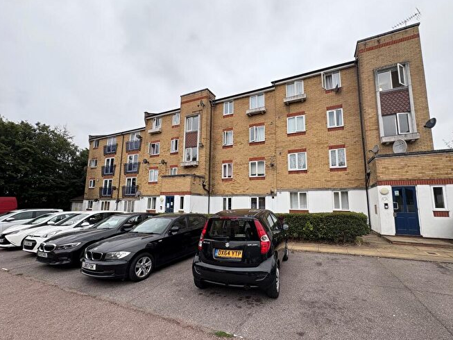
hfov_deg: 98.1
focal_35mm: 15
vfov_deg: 81.7
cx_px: 236
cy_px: 179
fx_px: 196
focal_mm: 2.22
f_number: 2.2
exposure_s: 1/383
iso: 40
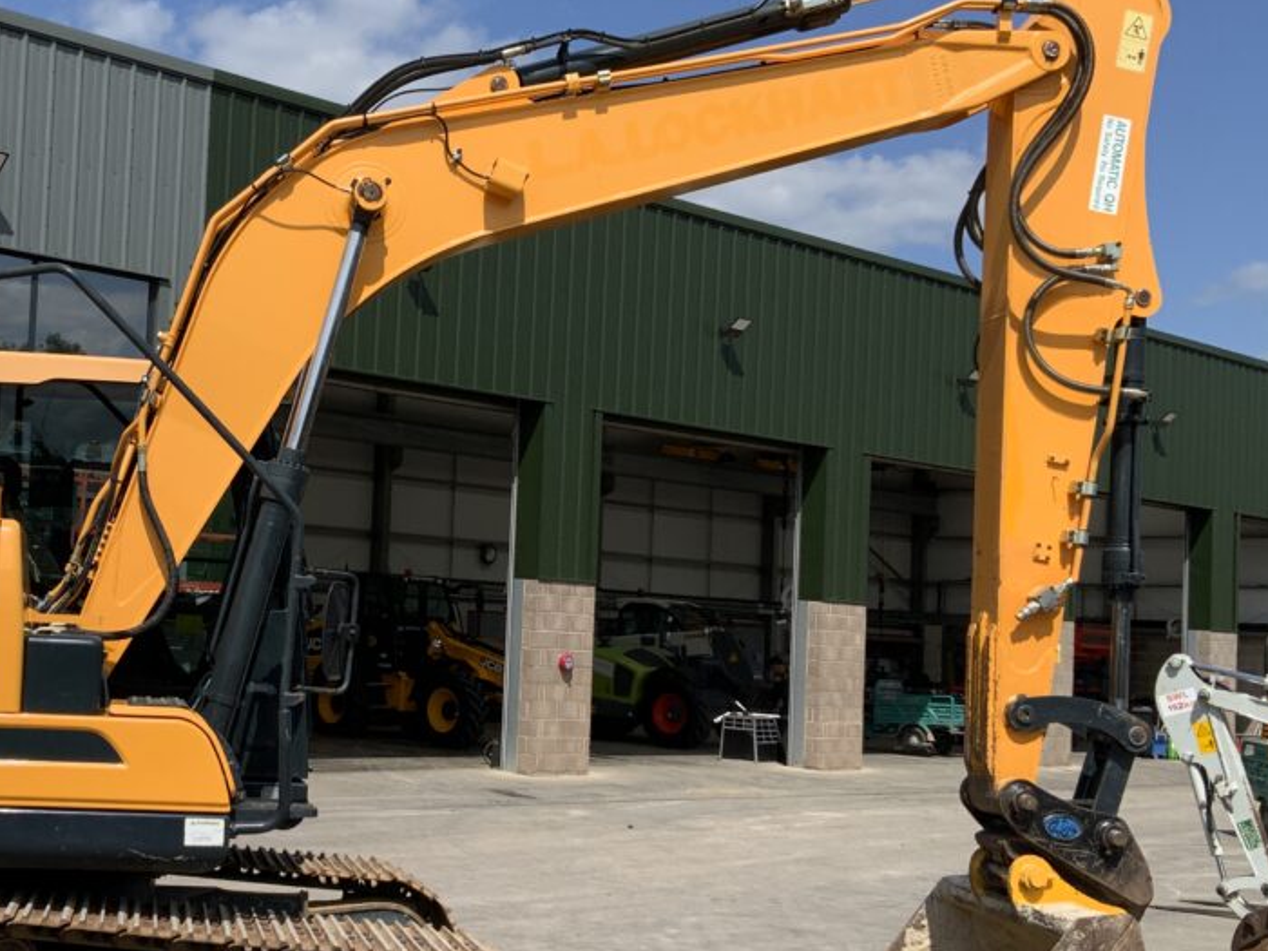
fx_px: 1941
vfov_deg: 27.5
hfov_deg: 35.5
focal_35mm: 53
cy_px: 520
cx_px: 333
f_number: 1.8
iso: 16
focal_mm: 3
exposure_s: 1/2427
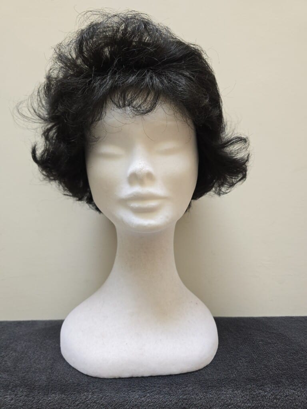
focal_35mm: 23
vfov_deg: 73.9
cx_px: 154
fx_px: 272
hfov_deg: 58.9
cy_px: 204
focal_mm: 6.3
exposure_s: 1/100
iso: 200
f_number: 1.7
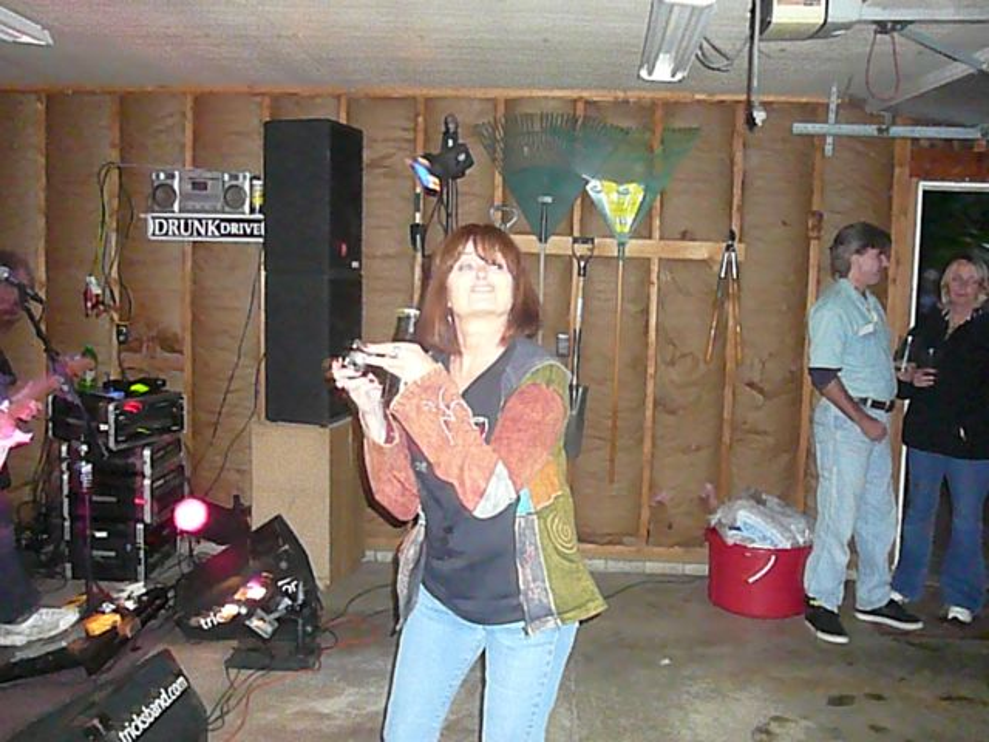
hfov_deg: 52.6
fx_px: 1000
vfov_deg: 40.7
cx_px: 494
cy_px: 371
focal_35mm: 35
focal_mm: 5.2
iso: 1600
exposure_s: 1/30
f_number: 2.8
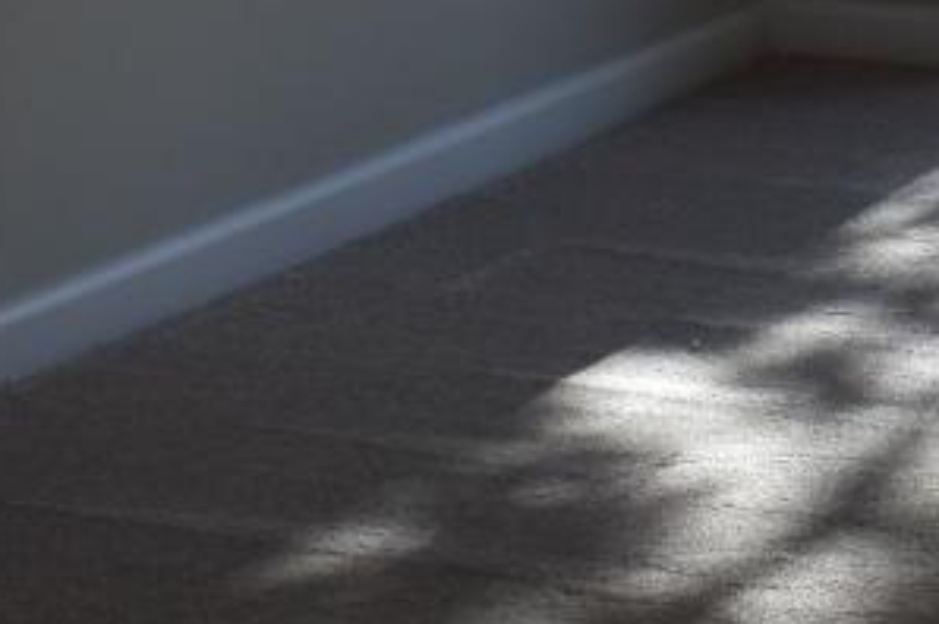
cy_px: -545
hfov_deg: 10.0
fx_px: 5107
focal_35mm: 196
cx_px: 1676
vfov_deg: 6.8
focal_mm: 24
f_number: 5.6
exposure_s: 1/250
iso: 250
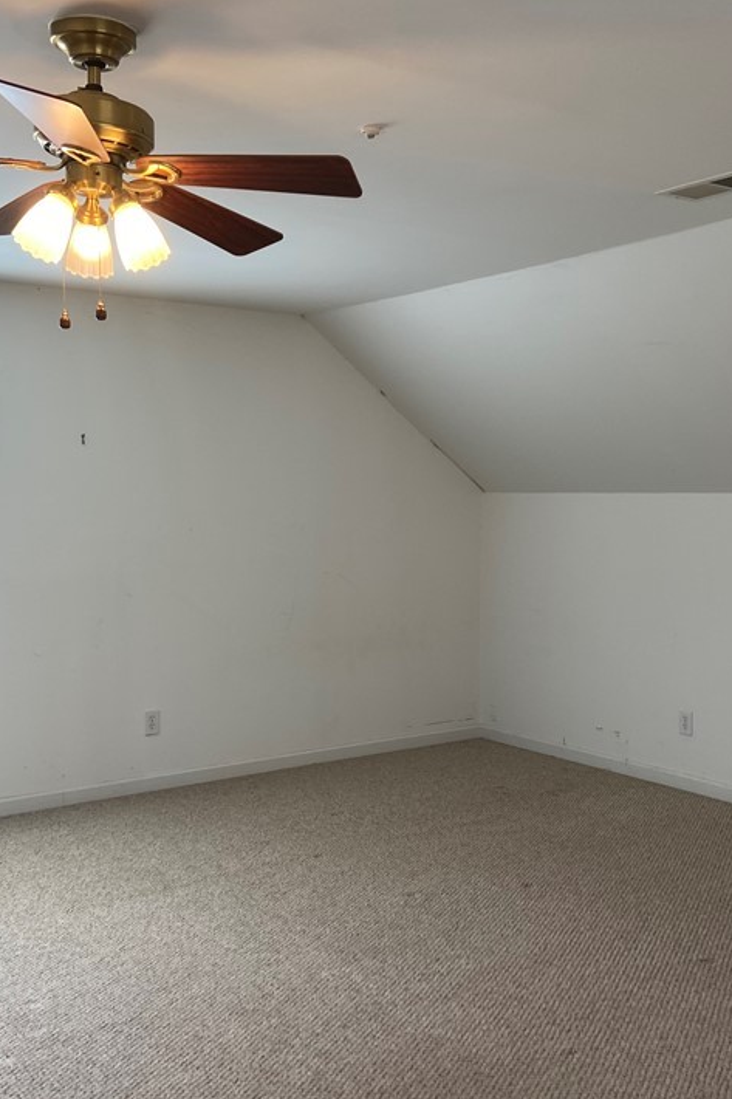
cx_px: 405
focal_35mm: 39
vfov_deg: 49.6
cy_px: 568
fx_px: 1190
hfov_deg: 34.2
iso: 64
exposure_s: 1/120
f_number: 1.8
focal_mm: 4.25
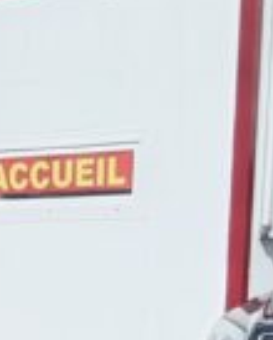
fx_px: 1431
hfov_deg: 10.2
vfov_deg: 12.2
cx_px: -238
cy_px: 655
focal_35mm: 142
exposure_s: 1/440
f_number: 1.8
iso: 102
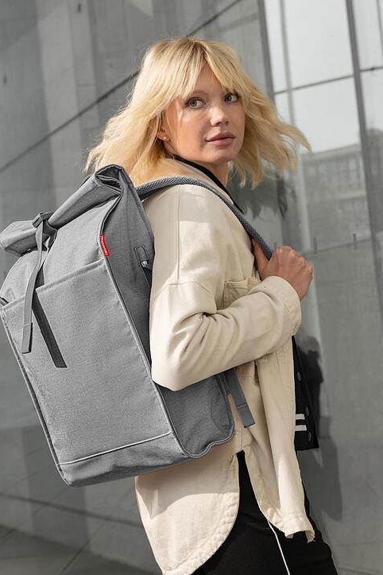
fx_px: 1053
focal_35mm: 66
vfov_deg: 30.5
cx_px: 169
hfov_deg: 20.6
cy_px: 328
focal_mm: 55
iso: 800
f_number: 7.1
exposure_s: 1/200
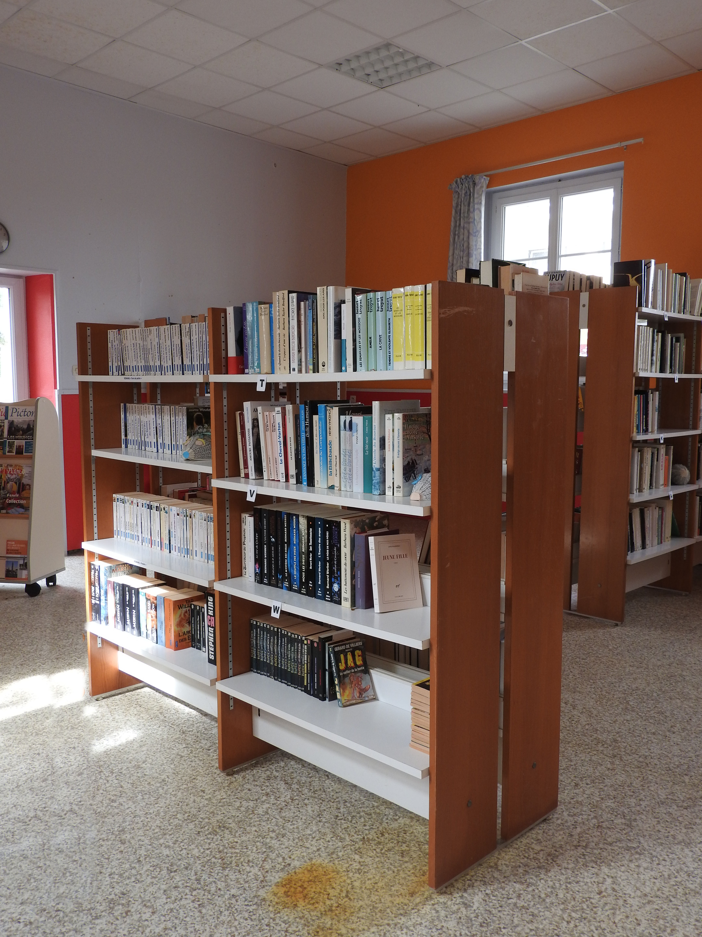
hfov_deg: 46.8
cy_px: 468
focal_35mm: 30
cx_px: 351
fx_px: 811
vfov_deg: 60.0
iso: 100
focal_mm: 5.4
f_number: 3.5
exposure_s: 1/50
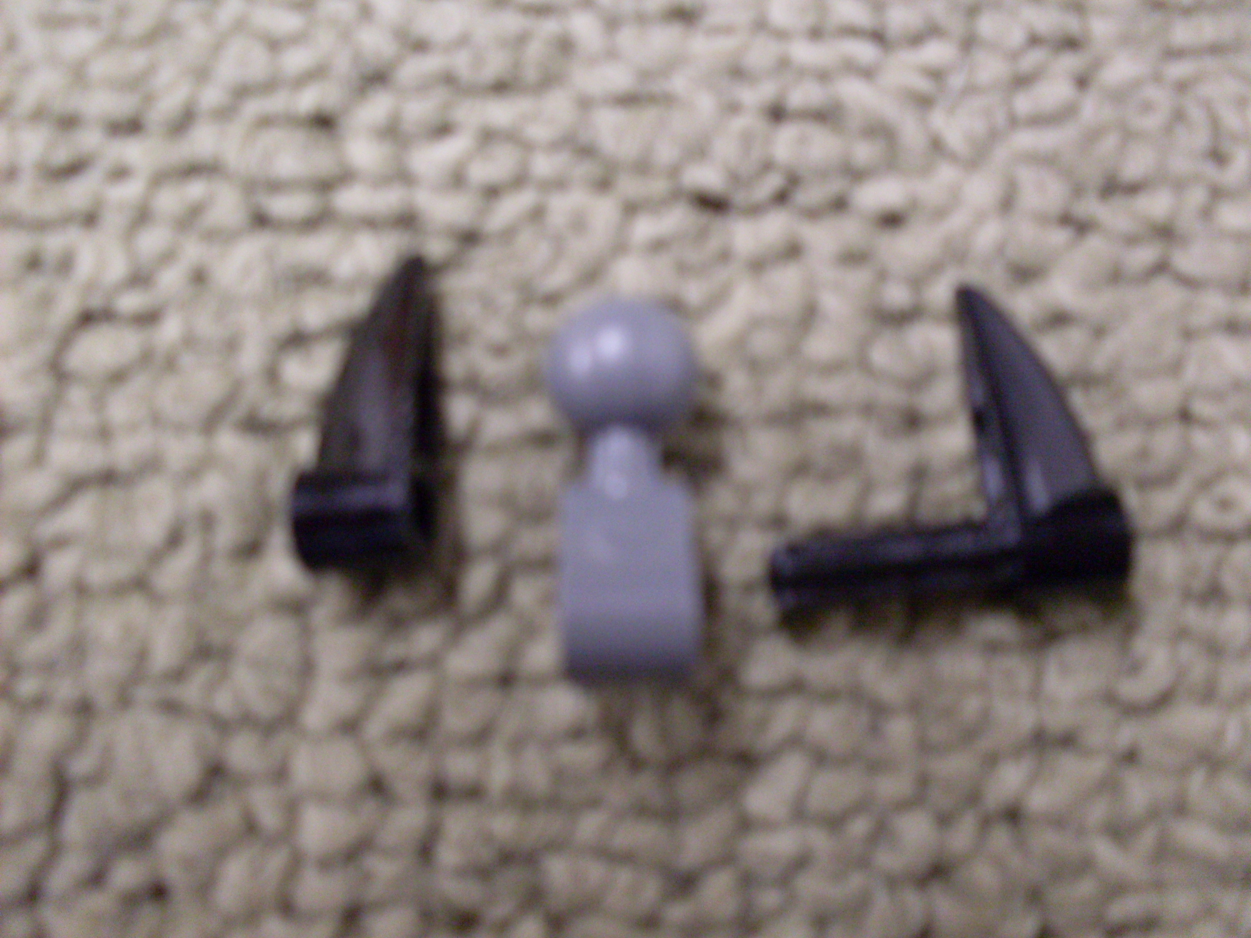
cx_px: 626
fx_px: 1373
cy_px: 469
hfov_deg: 49.0
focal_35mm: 38
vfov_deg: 37.7
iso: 200
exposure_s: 1/8
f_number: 2.8
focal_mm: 6.3
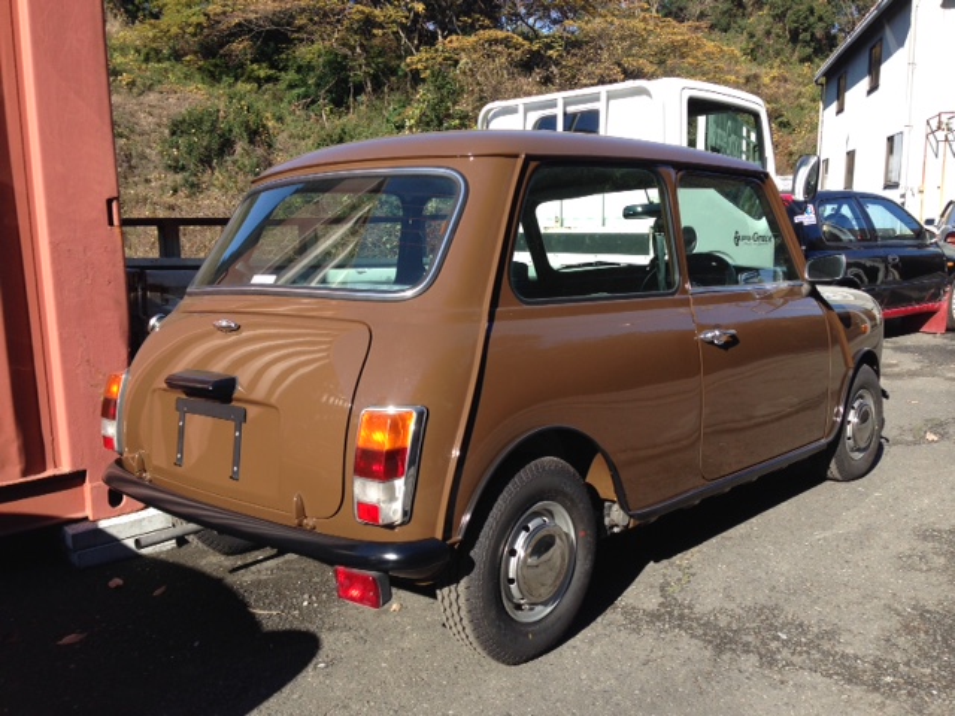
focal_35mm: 33
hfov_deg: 55.4
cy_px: 358
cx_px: 478
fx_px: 910
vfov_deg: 42.9
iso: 50
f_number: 2.4
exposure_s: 1/733
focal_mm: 4.12
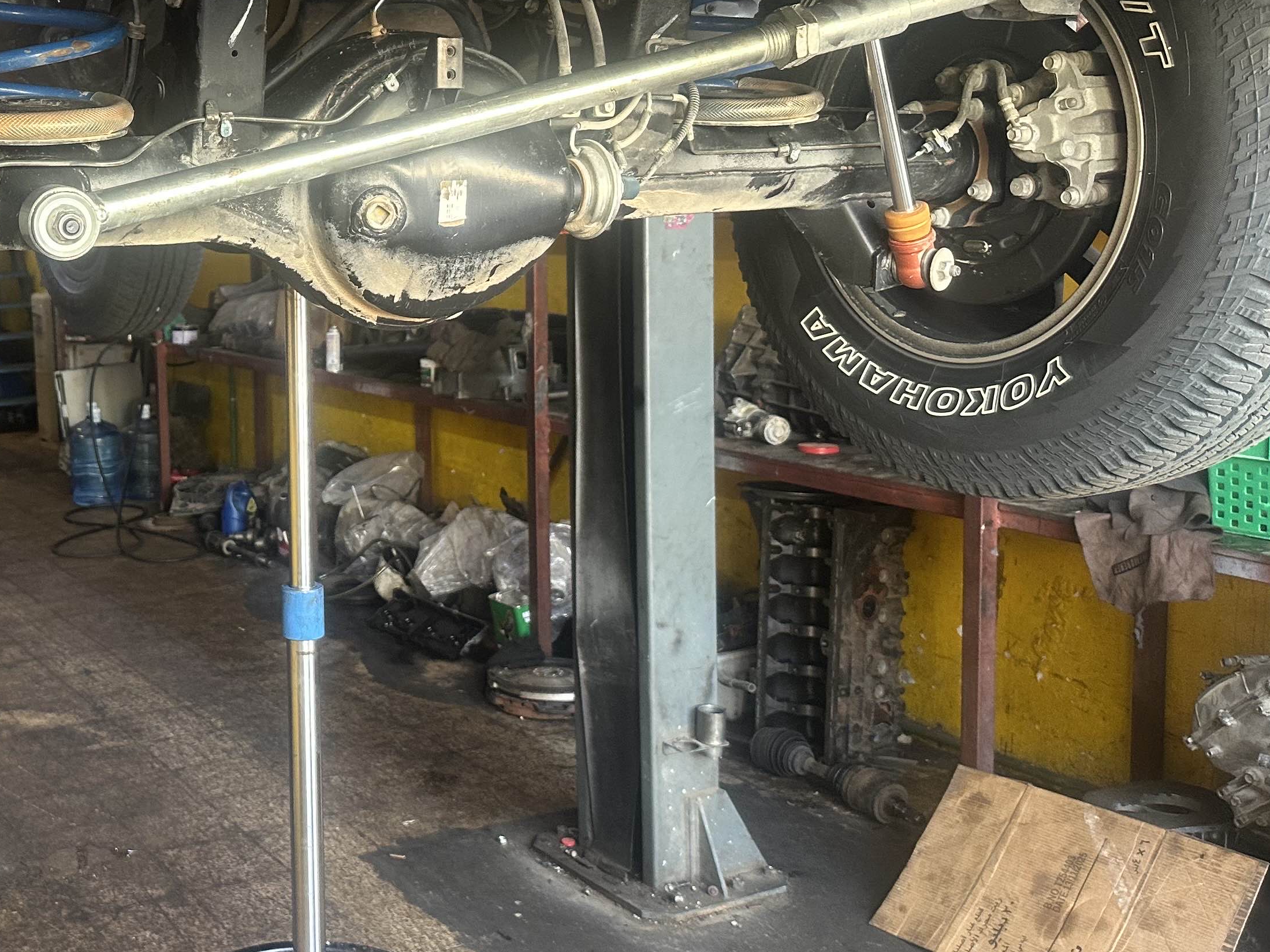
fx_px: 1614
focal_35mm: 44
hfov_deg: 40.8
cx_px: 224
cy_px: 349
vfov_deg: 32.7
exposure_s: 1/121
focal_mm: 6.86
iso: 200
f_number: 1.78
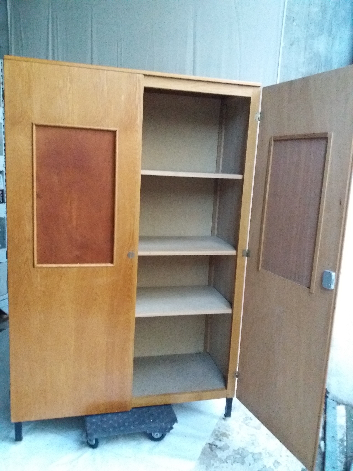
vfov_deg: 63.4
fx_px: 381
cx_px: 176
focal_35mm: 28
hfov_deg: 49.7
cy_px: 236
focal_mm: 3.7
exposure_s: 1/17
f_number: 1.9
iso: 1000
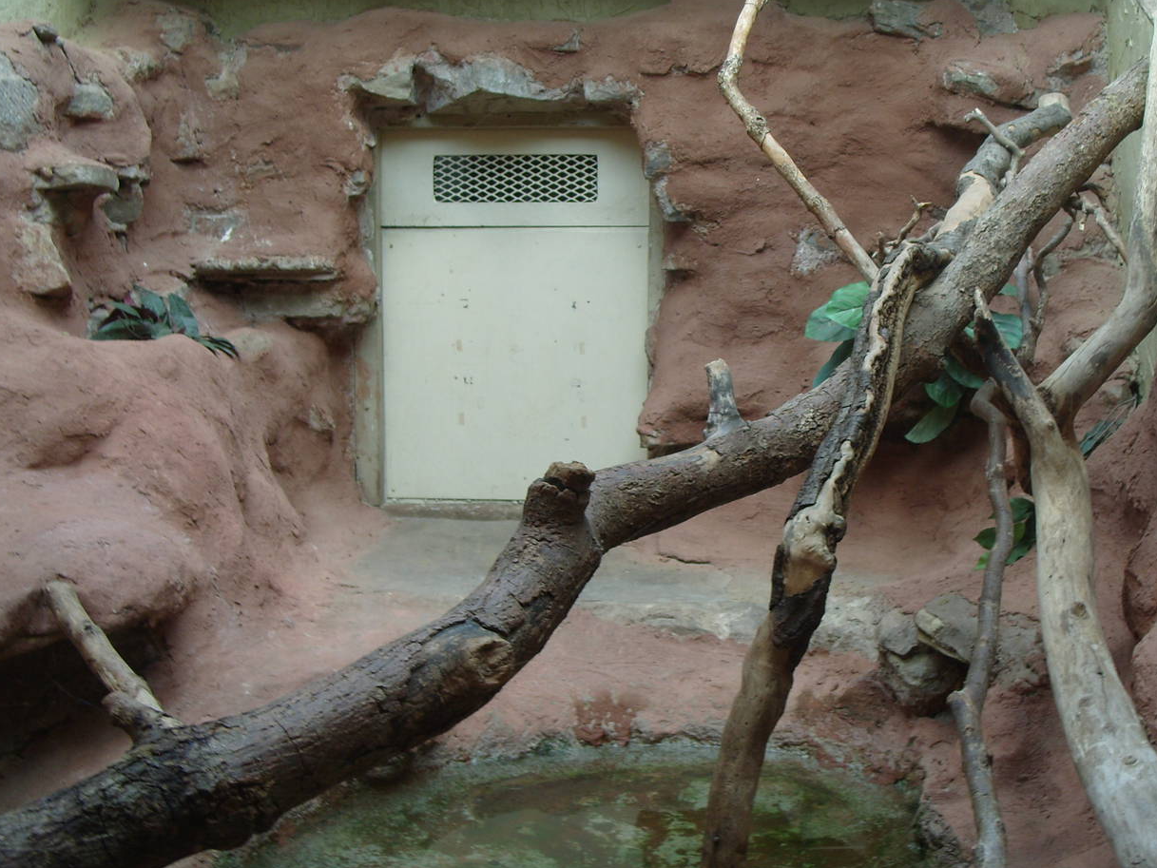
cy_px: 453
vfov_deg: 31.5
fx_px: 1538
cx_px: 691
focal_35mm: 46
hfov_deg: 41.1
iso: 80
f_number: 2.8
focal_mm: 7.8
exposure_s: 1/60
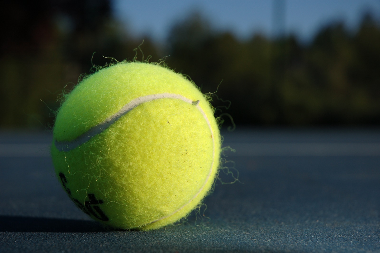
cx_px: 190
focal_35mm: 105
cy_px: 126
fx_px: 1107
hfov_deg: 19.5
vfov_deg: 13.0
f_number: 7.1
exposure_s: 1/500
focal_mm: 70
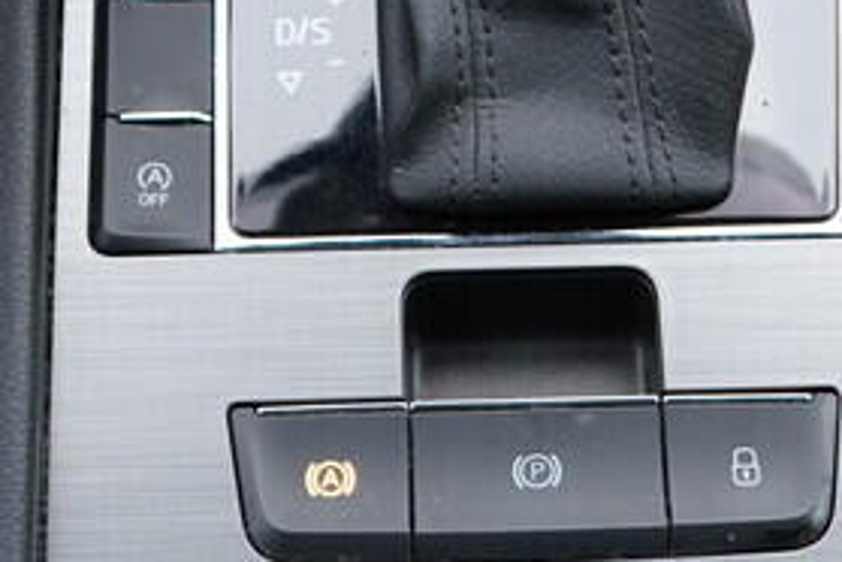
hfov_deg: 15.5
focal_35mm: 132
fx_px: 3087
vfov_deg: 10.1
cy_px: -240
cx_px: 459
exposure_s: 1/40
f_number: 2.8
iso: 250
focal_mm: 24
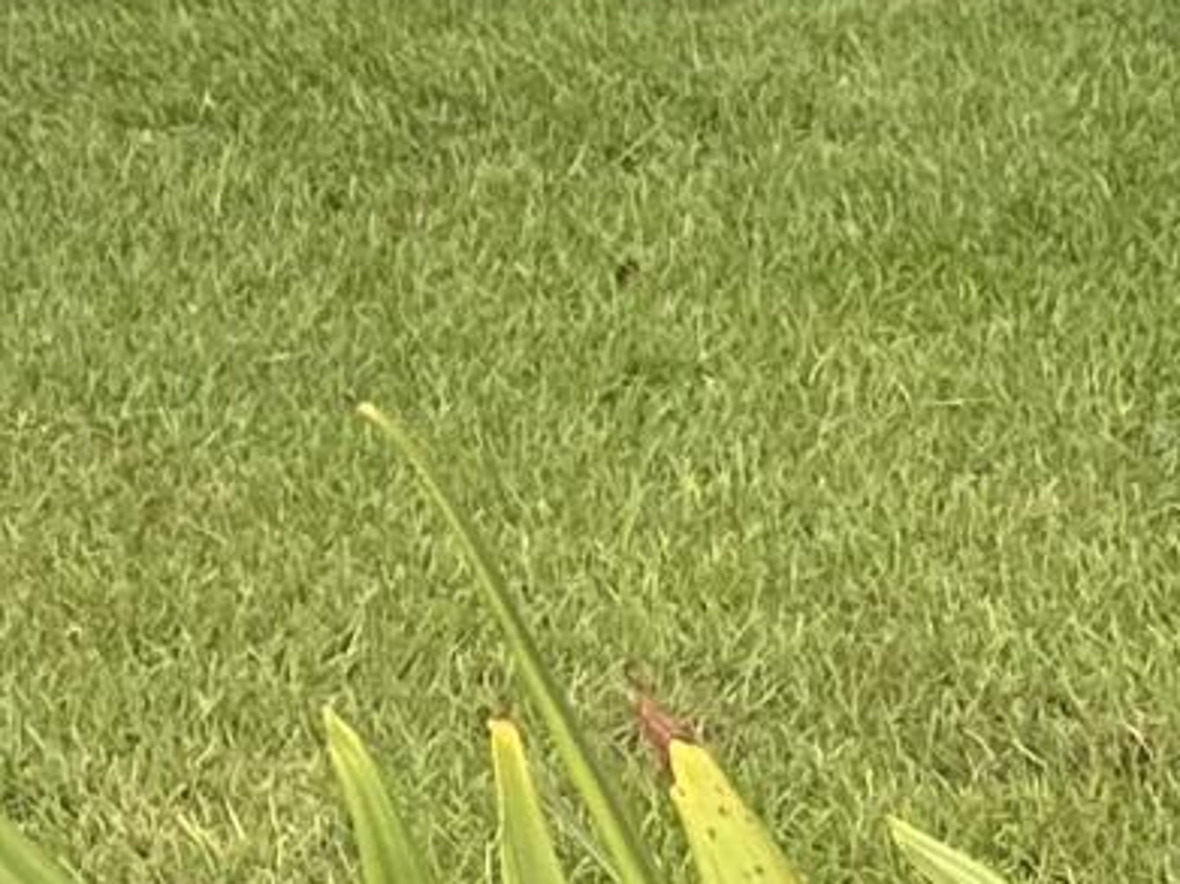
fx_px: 6270
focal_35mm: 184
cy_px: -685
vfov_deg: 7.8
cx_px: -1612
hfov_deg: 9.6
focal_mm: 6.86
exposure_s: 1/619
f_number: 1.78
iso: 80
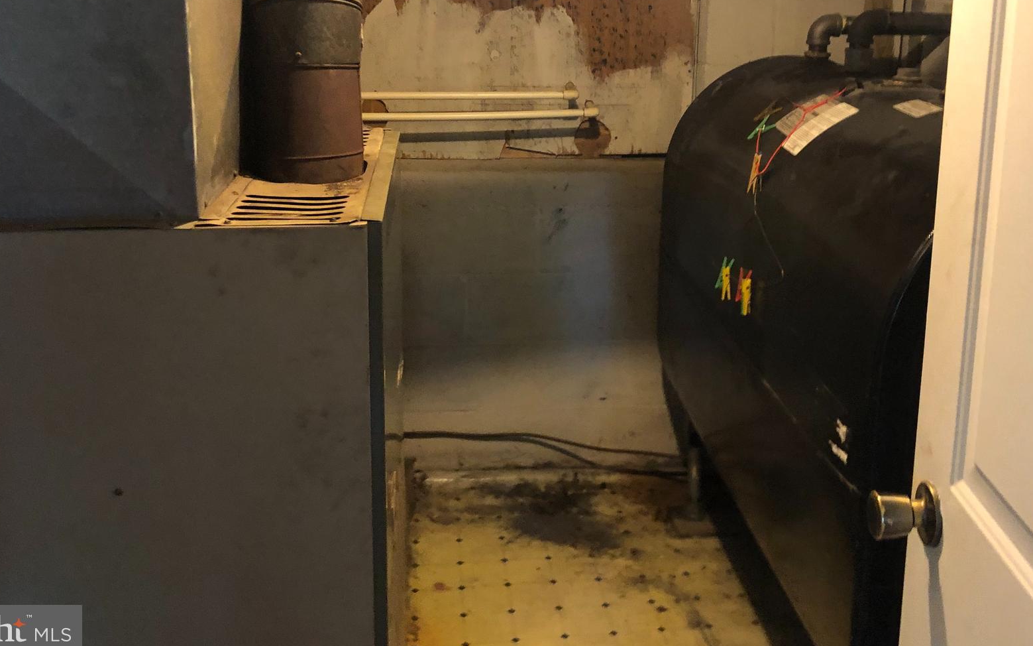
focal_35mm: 39
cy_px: 150
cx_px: 595
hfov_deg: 50.2
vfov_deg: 32.1
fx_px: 1098
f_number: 1.8
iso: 100
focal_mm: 4
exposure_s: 1/9
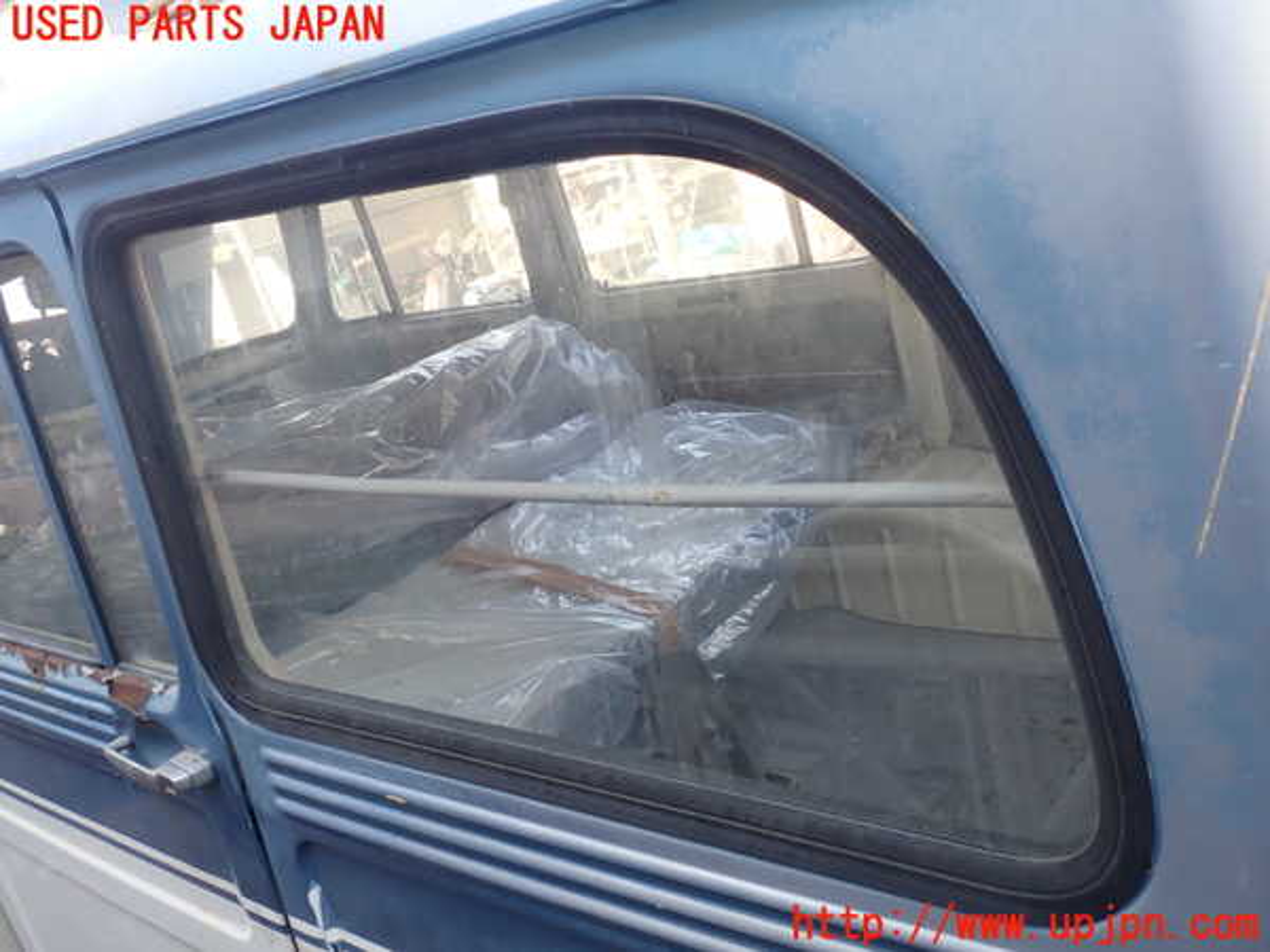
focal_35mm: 30
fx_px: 1101
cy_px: 476
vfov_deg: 46.8
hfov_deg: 60.0
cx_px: 635
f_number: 3.2
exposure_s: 1/80
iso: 100
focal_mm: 5.4
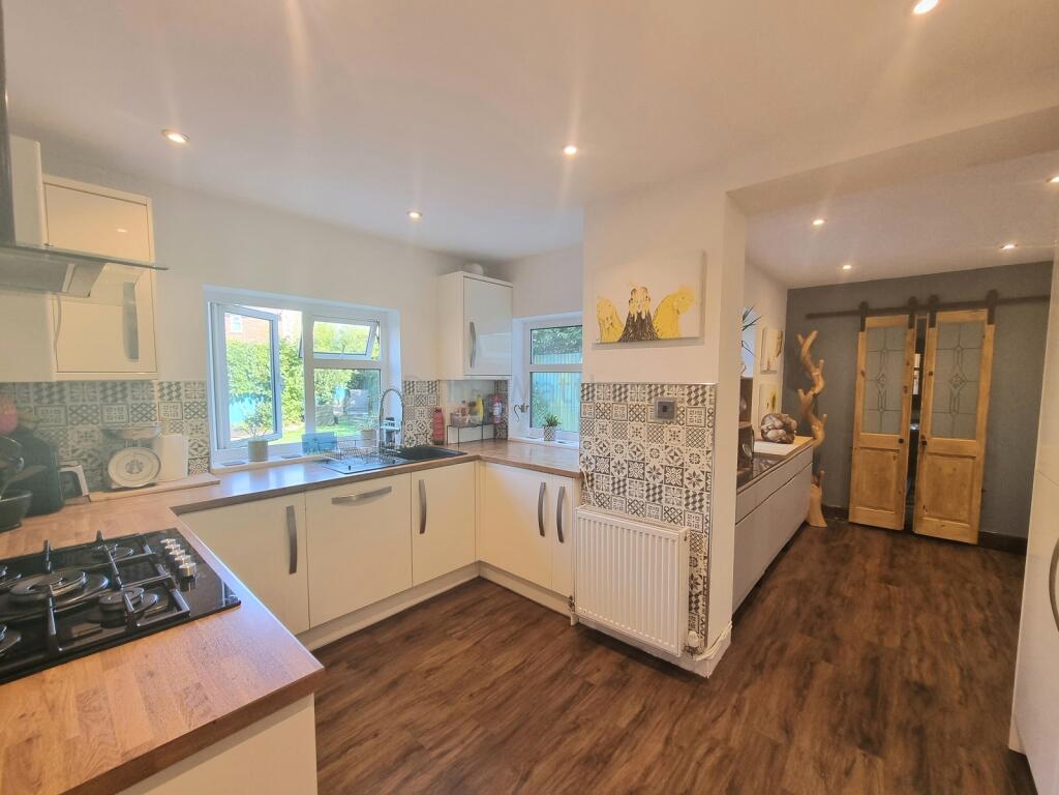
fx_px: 398
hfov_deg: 106.2
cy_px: 398
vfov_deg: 89.9
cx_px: 530
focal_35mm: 13
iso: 80
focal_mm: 2.2
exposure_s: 1/50
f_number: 2.2
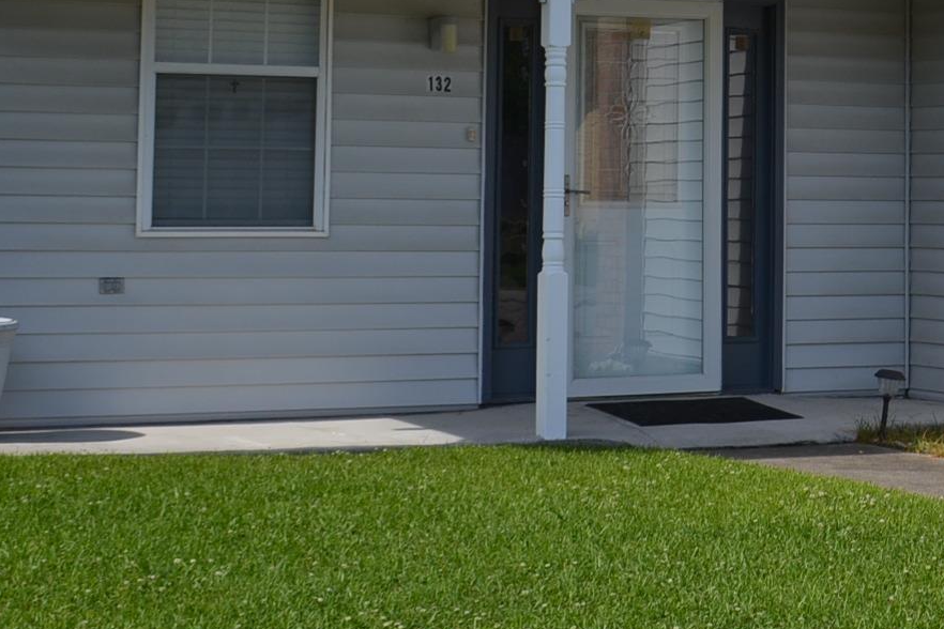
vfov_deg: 14.2
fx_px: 2465
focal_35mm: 94
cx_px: 819
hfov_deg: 21.3
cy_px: -75
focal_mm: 24
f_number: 8
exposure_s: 1/250
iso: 100
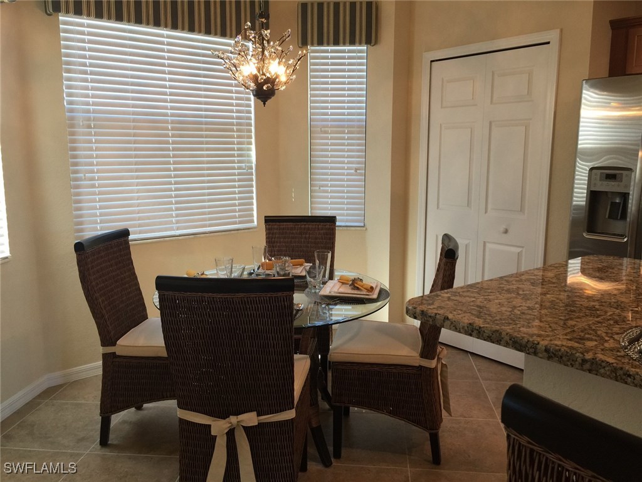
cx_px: 321
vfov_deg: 48.2
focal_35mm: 29
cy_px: 241
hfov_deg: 61.7
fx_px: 538
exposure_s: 1/30
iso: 40
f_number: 2.2
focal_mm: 4.15
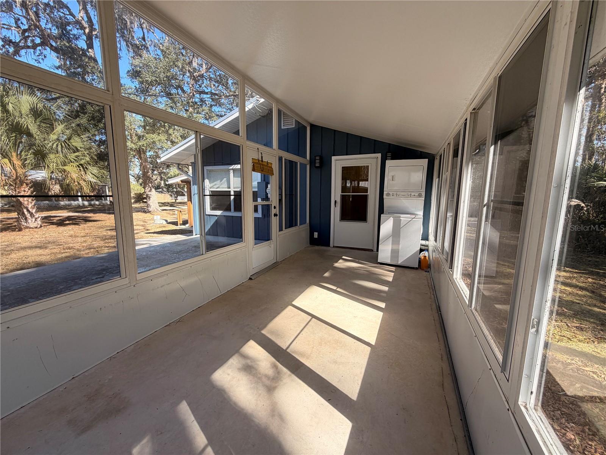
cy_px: 228
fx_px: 245
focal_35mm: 14
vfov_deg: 85.7
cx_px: 303
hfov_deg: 102.1
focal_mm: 2.22
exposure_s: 1/201
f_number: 2.2
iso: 40
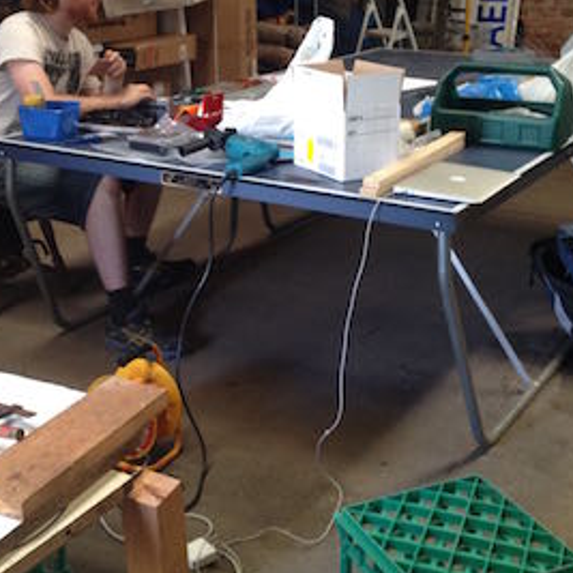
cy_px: 194
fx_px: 1086
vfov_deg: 29.4
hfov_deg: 29.5
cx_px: 264
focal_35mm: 58
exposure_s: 1/20
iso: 160
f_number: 2.4
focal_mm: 4.28
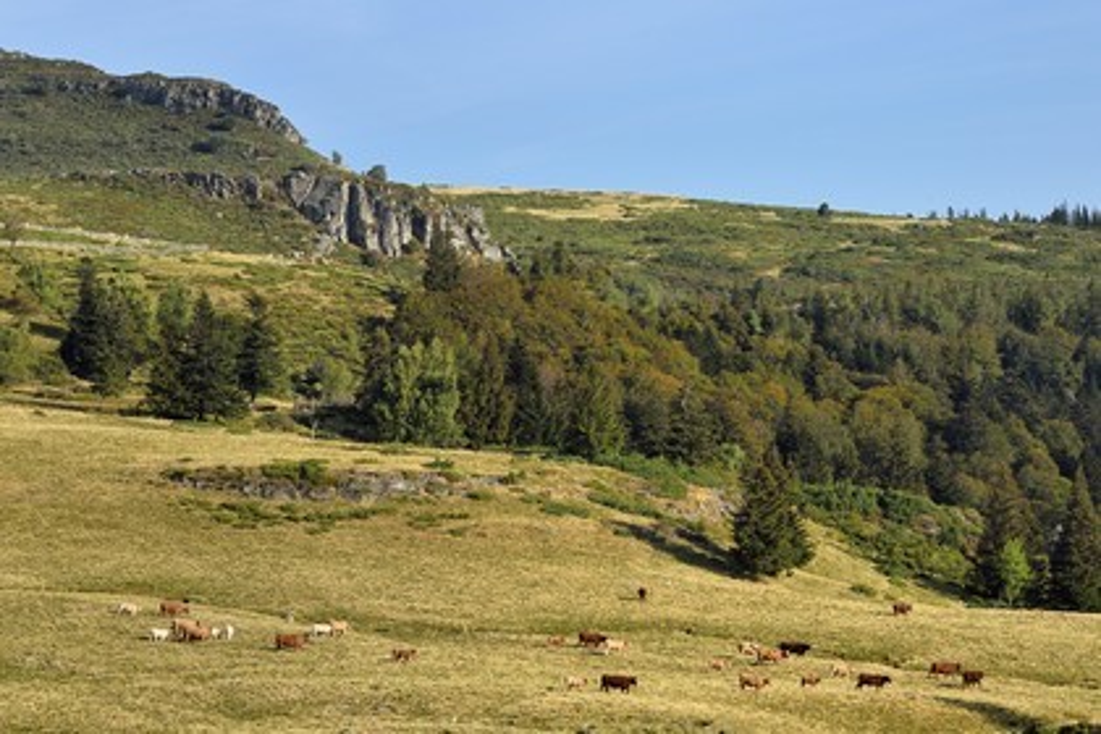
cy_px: 367
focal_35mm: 100
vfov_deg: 13.7
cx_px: 550
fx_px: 3058
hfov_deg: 20.4
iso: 200
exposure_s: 1/320
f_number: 10
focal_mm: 100
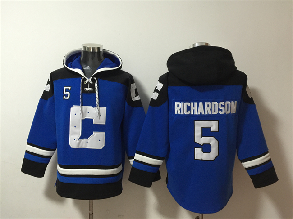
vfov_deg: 48.2
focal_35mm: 29
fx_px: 245
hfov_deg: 61.7
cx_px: 146
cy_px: 110
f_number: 2.2
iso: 125
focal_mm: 4.15
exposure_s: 1/8
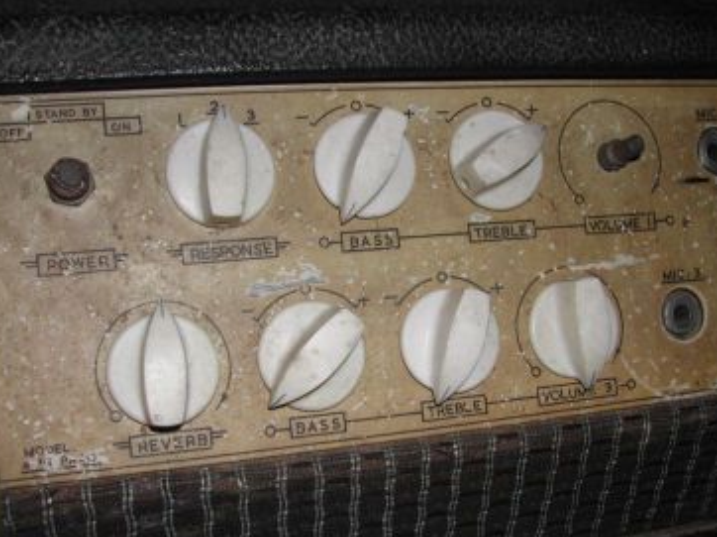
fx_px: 869
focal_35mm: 42
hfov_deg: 44.8
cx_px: 351
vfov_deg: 34.3
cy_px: 295
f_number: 7.6
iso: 100
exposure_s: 1/60
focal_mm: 8
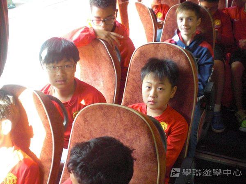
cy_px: 92
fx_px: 270
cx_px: 123
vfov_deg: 37.7
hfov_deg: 49.0
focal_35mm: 38
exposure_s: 1/50
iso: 800
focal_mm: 6.3
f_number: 3.1
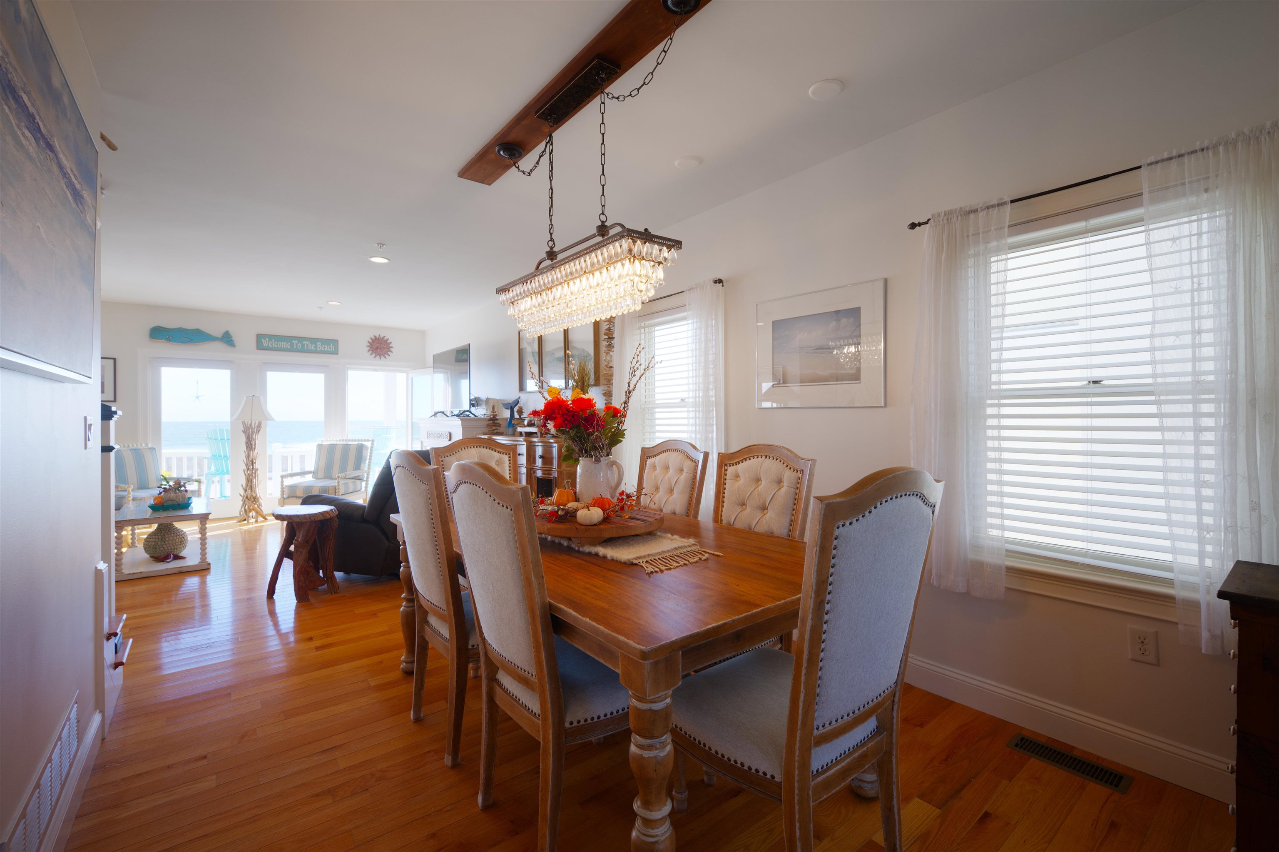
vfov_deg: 75.5
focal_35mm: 16
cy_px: 426
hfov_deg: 98.6
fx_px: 550
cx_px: 640
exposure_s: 1/30
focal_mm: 15.5
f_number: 7.1
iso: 250
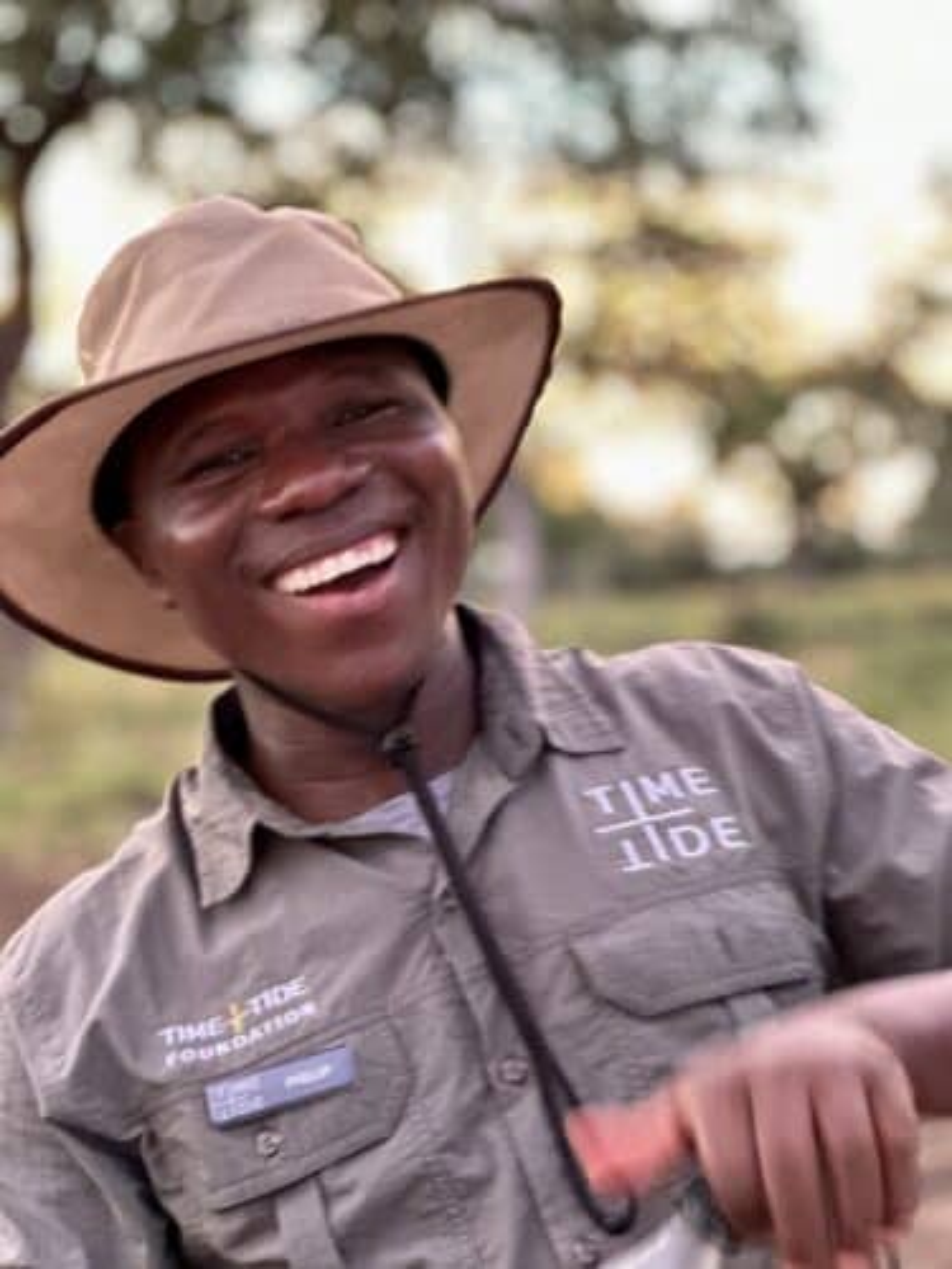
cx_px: 476
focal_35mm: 77
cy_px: 634
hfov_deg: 19.1
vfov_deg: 25.3
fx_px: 2824
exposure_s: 1/15
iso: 500
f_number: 2.8
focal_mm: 9
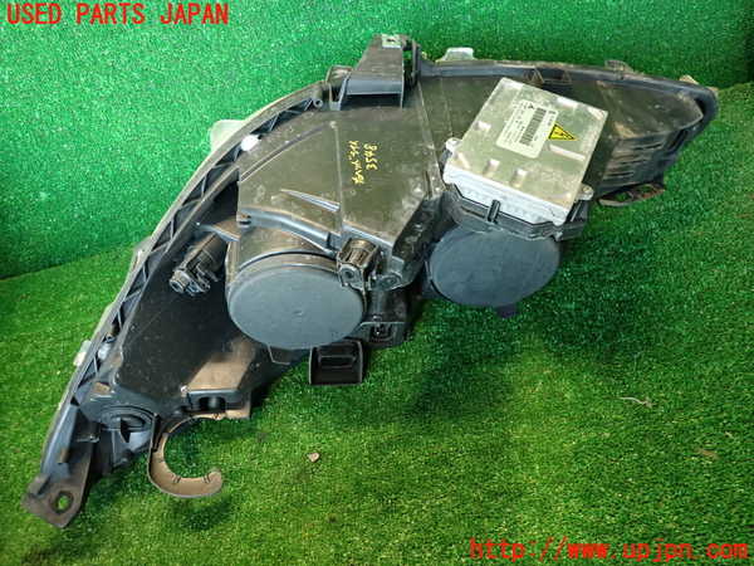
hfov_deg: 69.4
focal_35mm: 25
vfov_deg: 54.9
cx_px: 377
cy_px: 283
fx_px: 545
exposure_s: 1/30
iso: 250
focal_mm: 4.5
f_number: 2
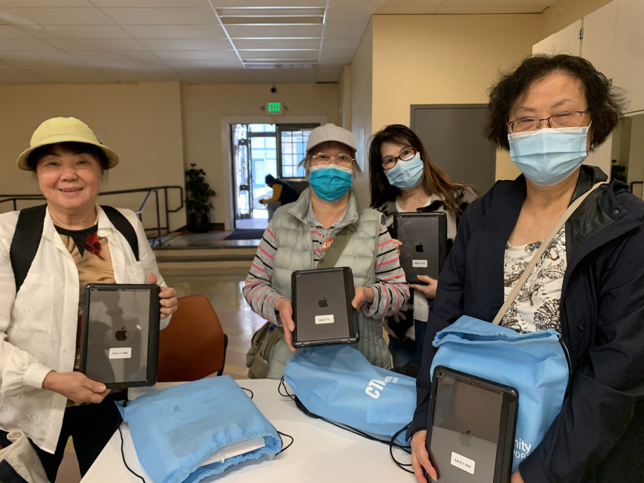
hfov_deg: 67.3
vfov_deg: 53.1
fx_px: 484
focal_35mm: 26
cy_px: 242
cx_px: 322
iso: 250
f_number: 1.8
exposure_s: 1/60
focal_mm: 4.25
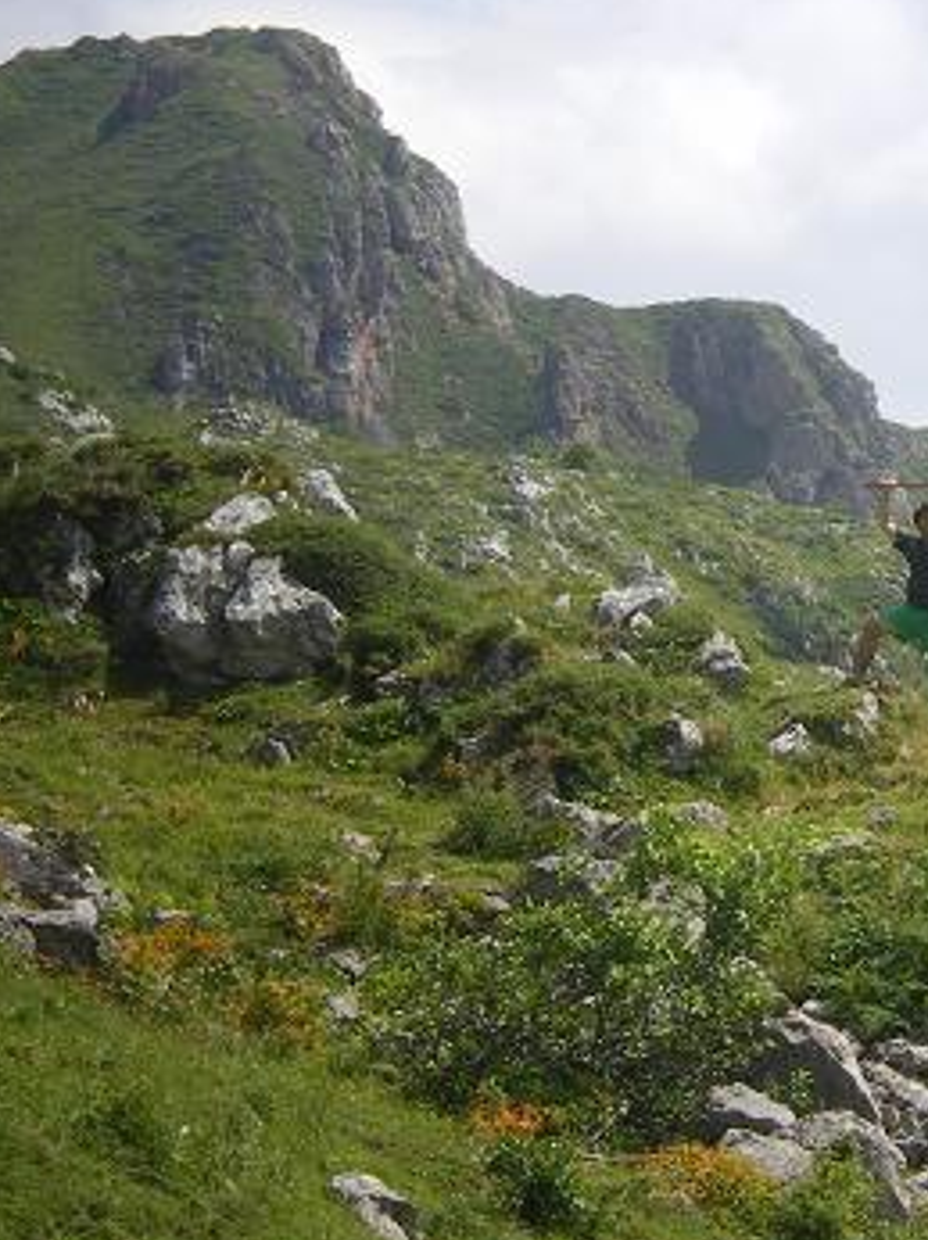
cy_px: 570
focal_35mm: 174
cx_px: 928
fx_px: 6227
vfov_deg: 11.4
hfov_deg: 8.5
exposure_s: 1/100
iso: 64
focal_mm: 18.9
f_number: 8.5
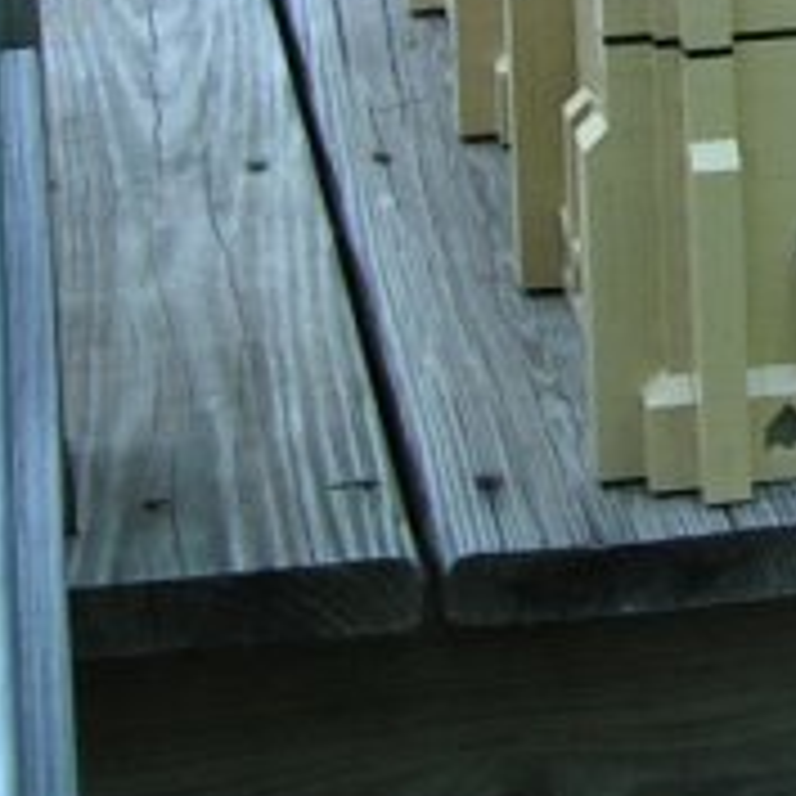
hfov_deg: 9.6
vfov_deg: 9.6
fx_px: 4579
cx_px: 1322
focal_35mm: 176
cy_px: -522
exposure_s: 1/60
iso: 50
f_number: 3.2
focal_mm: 7.4
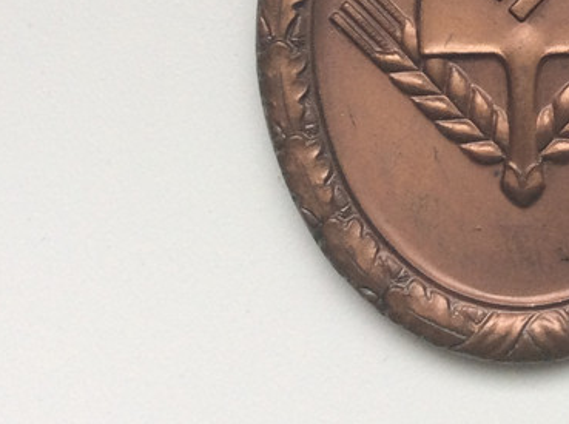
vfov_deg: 15.1
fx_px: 1525
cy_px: -119
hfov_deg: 20.5
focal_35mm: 93
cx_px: 561
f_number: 2.4
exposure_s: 1/50
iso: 40
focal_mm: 3.3
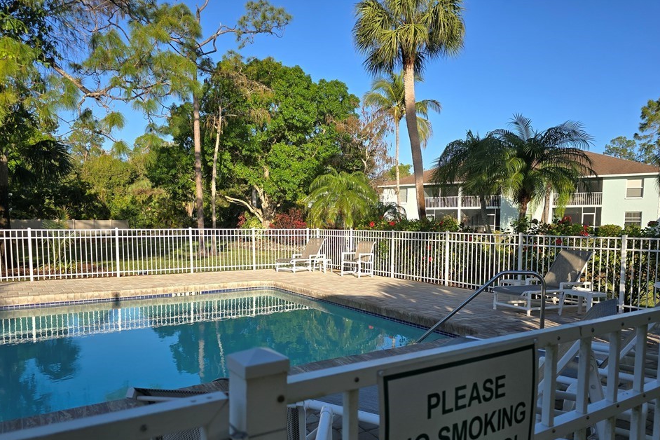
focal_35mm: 26
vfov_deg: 49.2
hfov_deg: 69.4
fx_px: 477
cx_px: 332
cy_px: 266
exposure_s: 1/505
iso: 12
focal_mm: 6.3
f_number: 1.7
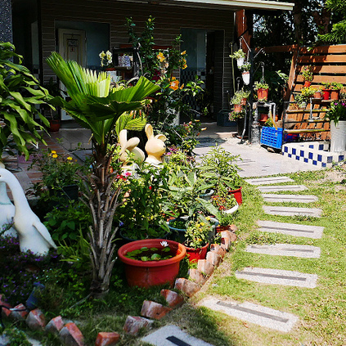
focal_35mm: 41
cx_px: 223
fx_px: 464
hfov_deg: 40.5
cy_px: 150
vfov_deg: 40.8
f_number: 2.8
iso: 200
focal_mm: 10.9
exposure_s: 1/2000
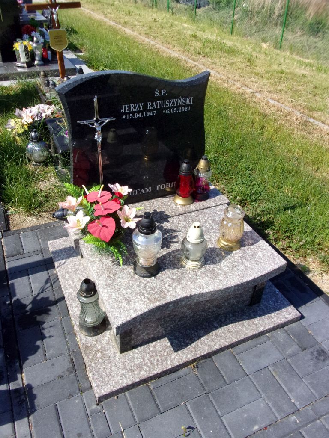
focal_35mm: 28
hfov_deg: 49.7
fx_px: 355
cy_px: 219
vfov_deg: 63.4
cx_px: 164
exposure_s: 1/170
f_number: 10.8
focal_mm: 5.1
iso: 200
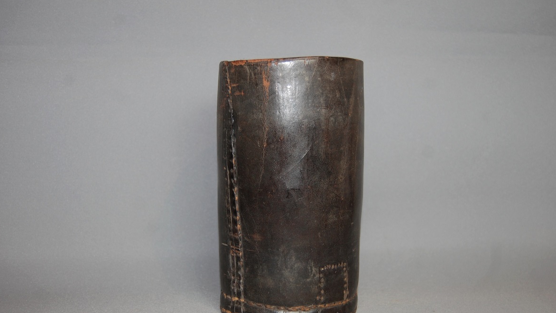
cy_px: 179
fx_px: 663
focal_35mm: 45
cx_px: 281
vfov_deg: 26.5
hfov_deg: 45.5
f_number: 4.2
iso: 400
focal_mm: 28
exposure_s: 1/60
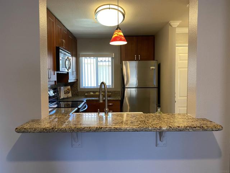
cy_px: 86
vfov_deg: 53.1
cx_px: 115
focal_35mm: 26
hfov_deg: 67.3
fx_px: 173
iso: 100
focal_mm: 4.25
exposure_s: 1/60
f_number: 1.8
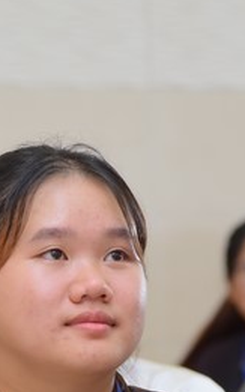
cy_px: 395
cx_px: 82
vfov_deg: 6.9
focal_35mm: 304
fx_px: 3250
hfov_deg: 4.3
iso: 1250
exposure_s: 1/100
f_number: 5
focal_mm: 120
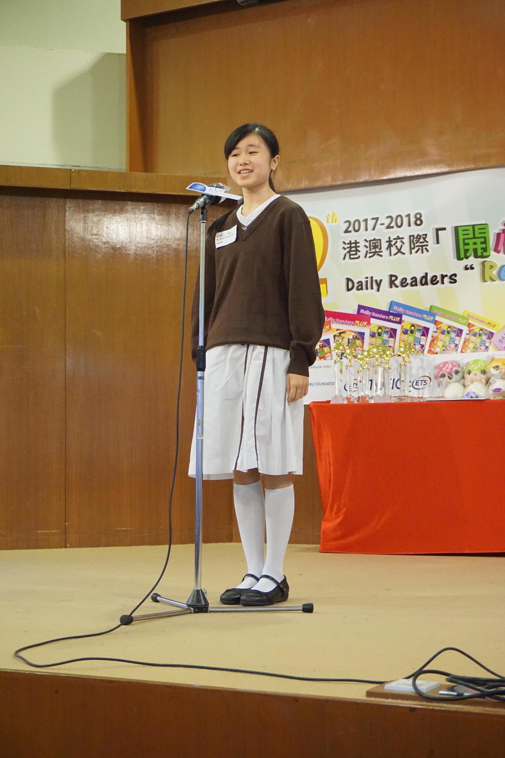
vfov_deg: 33.4
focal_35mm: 60
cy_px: 379
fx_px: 1262
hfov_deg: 22.6
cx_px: 252
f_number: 5.6
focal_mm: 40
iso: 3200
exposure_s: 1/80
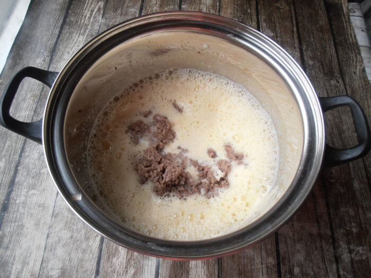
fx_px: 257
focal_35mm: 24
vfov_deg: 56.8
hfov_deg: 71.6
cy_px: 139
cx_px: 186
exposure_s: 1/50
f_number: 3
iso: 80
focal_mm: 4.2
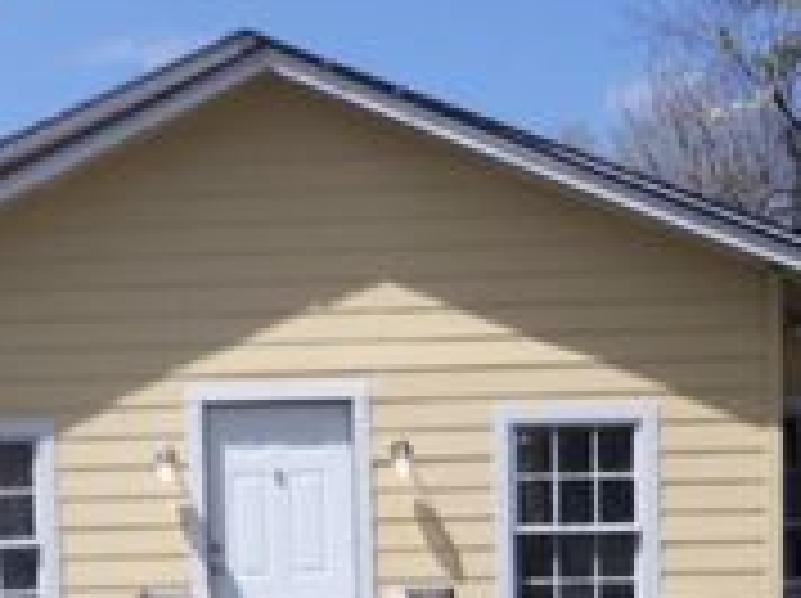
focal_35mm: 138
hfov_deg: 14.0
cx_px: -45
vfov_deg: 10.6
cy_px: 663
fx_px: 3189
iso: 64
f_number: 4.6
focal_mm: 8.7
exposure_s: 1/500
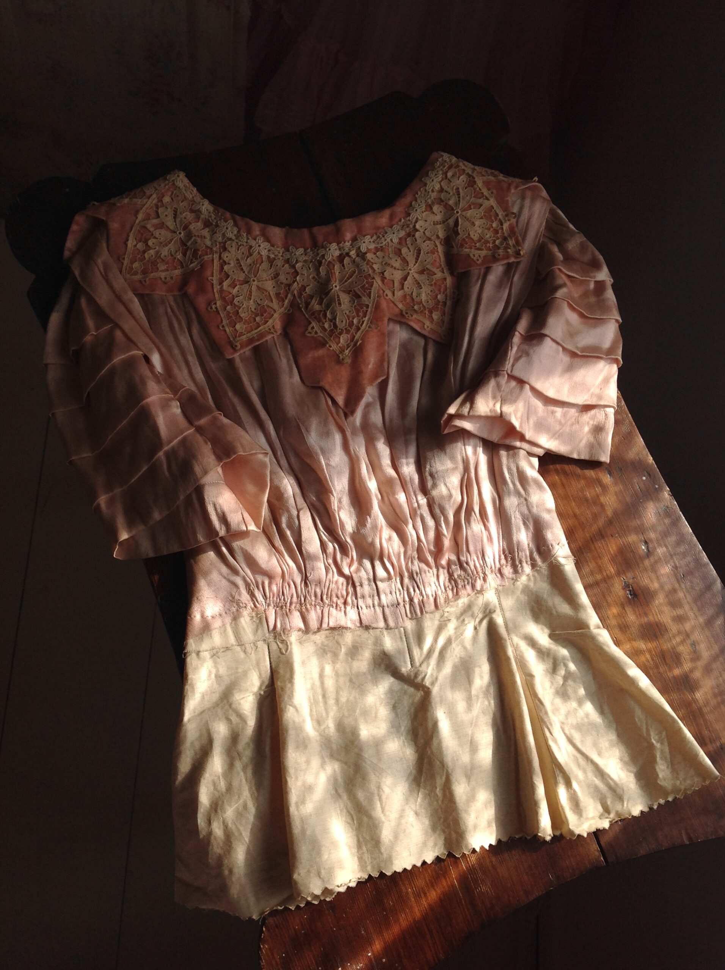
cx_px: 362
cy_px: 485
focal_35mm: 35
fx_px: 980
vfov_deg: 52.7
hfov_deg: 40.6
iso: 50
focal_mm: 4.28
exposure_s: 1/1259
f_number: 2.4
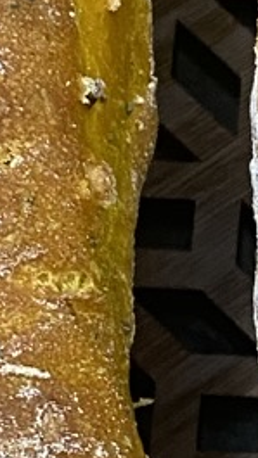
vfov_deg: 10.1
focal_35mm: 214
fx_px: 2603
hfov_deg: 5.5
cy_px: 188
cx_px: 558
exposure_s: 1/50
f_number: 1.8
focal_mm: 4.25
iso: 100
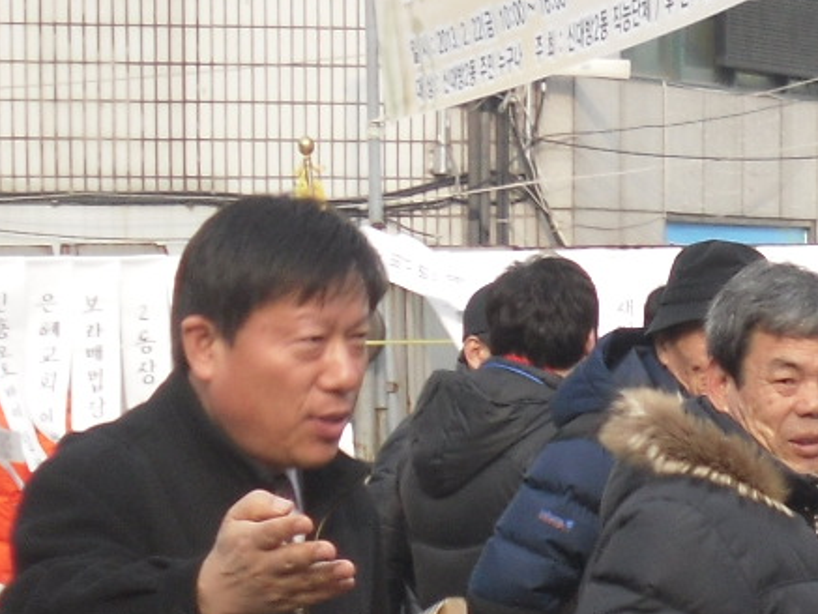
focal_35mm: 164
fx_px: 3876
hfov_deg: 11.5
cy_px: 668
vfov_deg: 9.0
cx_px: 1267
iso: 80
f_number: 7.6
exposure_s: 1/72
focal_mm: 6.3
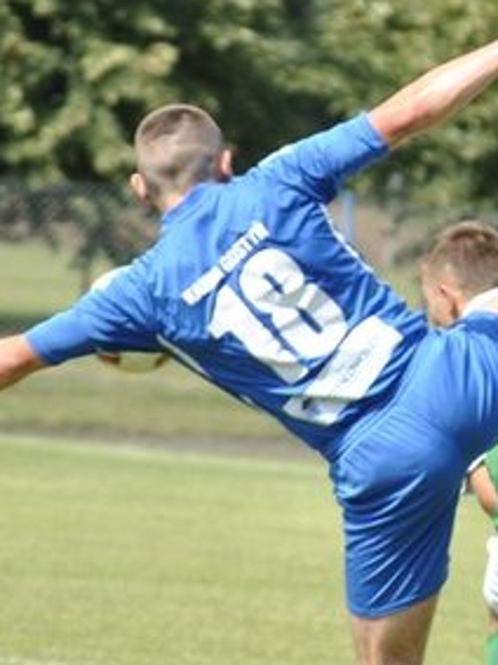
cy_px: 488
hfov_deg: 3.0
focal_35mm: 497
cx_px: 364
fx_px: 9541
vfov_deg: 4.0
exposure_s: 1/640
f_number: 5
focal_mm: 150
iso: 200
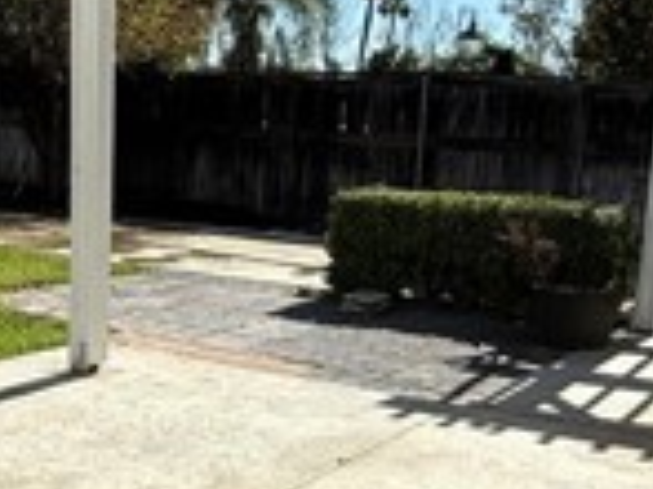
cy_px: 369
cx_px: 204
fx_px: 1150
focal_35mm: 61
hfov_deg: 31.4
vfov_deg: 23.7
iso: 50
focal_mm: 2.22
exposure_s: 1/3460
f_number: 2.2
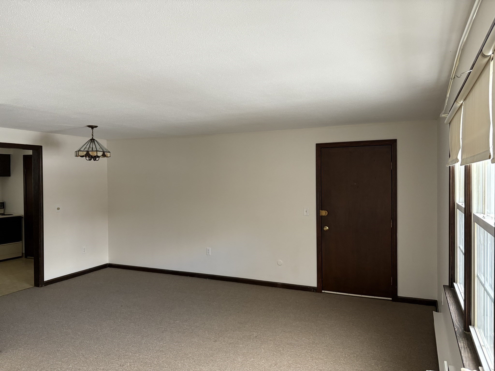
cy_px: 186
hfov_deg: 67.3
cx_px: 248
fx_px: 372
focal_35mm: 26
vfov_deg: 53.1
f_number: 1.6
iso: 200
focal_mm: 5.96
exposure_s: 1/60
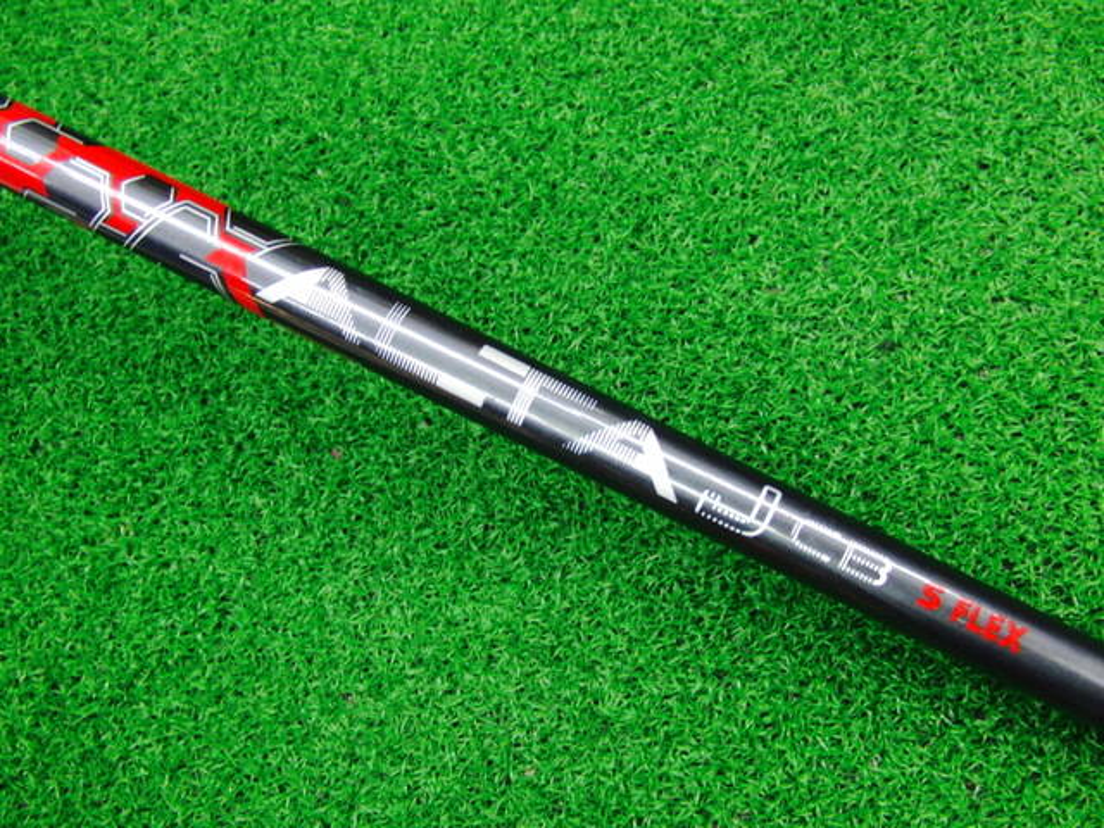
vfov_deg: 38.7
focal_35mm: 37
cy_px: 414
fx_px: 1180
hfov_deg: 50.1
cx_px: 552
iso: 400
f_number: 3.6
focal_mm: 6.42
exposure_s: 1/25
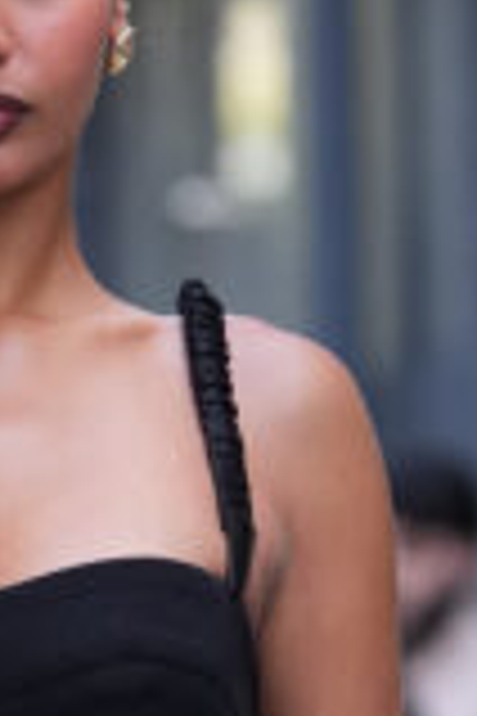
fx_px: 9639
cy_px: 1324
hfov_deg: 2.8
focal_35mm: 485
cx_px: 22
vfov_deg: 4.2
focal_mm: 67
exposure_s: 1/1000
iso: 800
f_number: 2
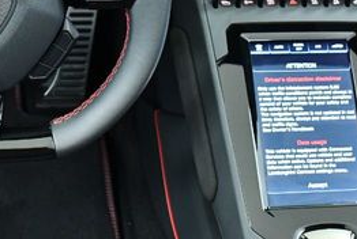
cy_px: 31
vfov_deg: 15.5
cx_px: 83
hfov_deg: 22.8
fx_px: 875
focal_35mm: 88
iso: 3200
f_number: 3.5
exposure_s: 1/100
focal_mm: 18
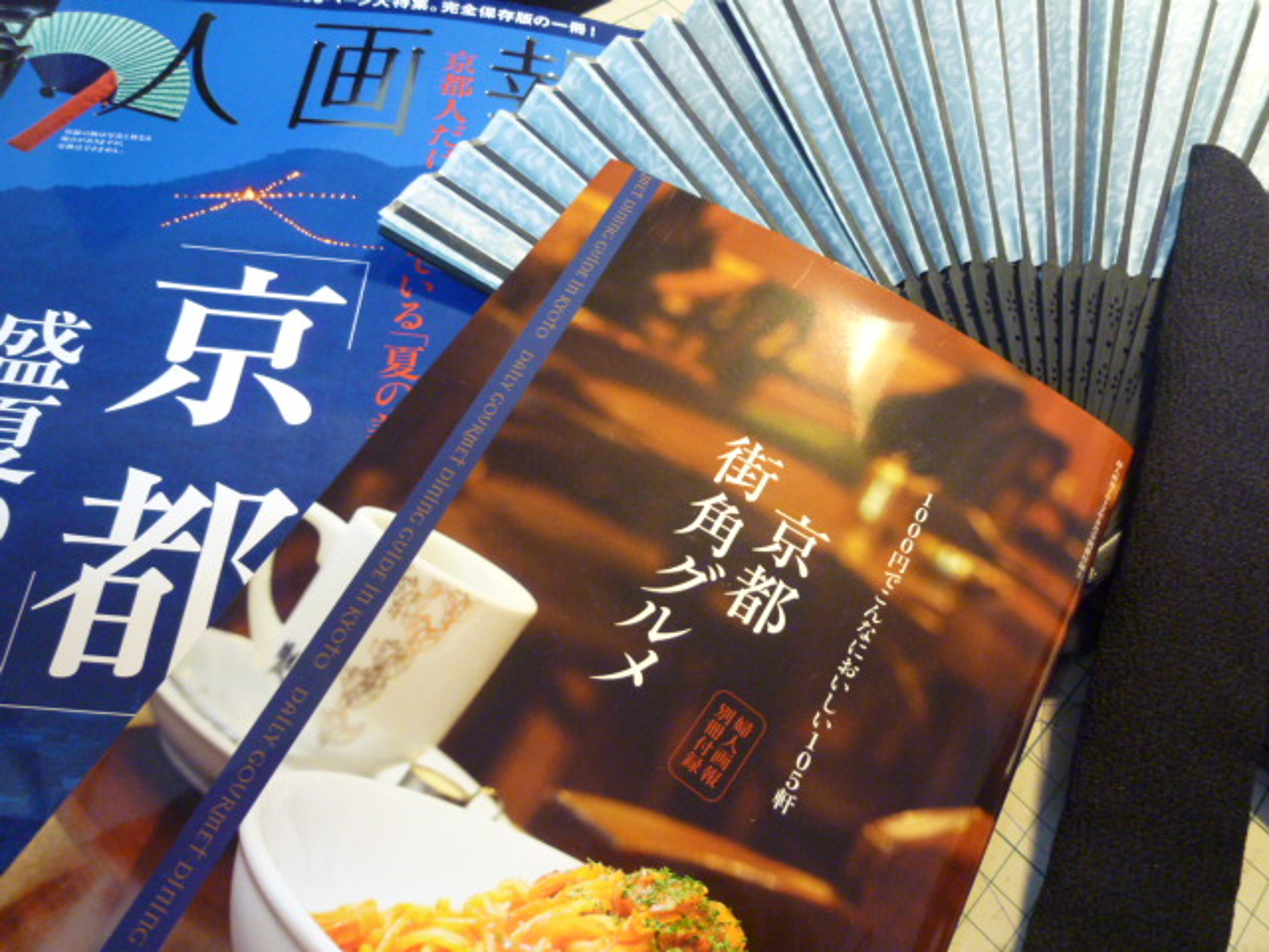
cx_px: 634
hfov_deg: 69.4
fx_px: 916
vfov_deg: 54.9
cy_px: 476
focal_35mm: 25
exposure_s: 1/20
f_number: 2.8
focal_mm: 4.5
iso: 400
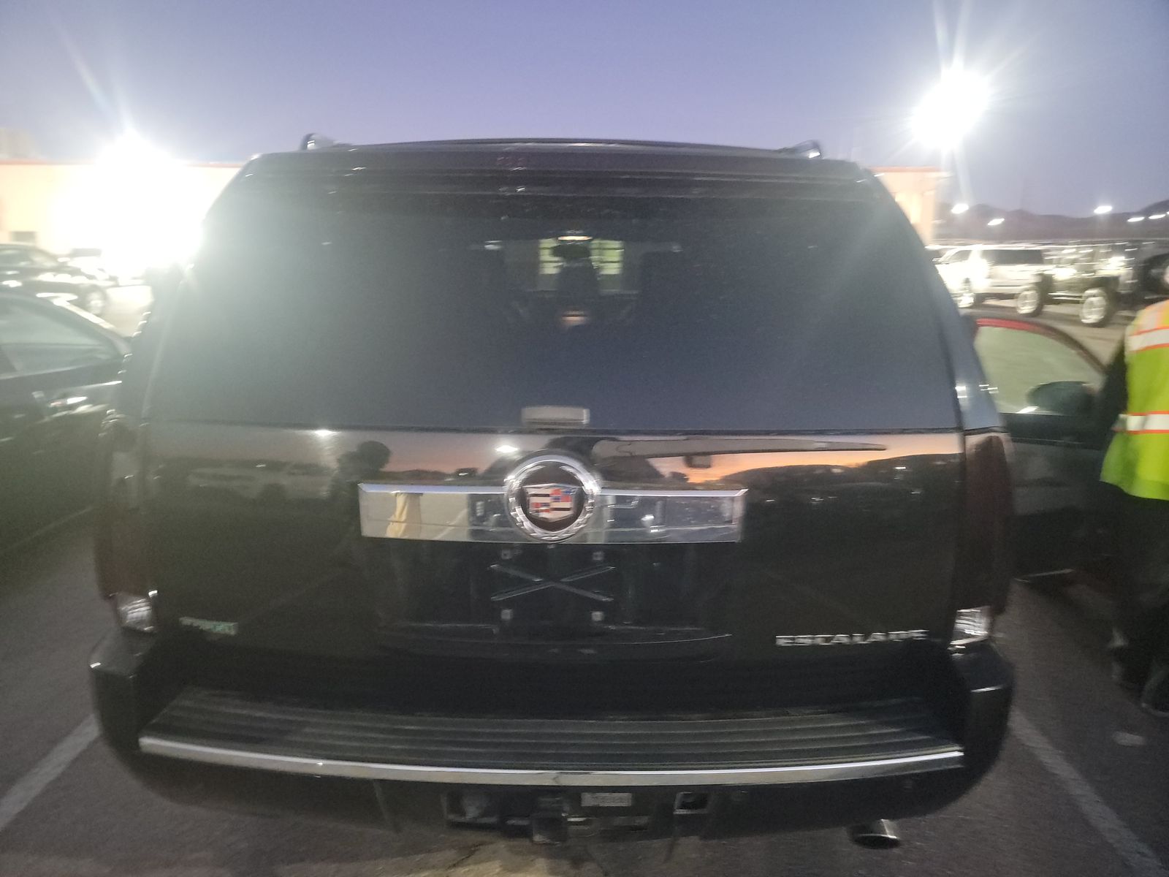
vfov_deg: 56.8
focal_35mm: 24
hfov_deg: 71.6
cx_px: 584
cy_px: 438
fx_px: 810
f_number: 1.8
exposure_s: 1/8
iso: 2681
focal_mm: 6.7
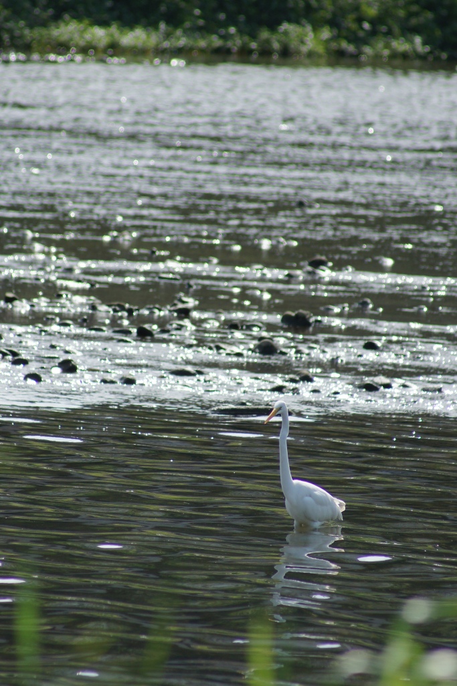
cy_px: 343
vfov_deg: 4.6
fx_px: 8565
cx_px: 228
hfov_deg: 3.1
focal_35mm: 450
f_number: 5.6
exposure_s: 1/1000
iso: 160
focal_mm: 300
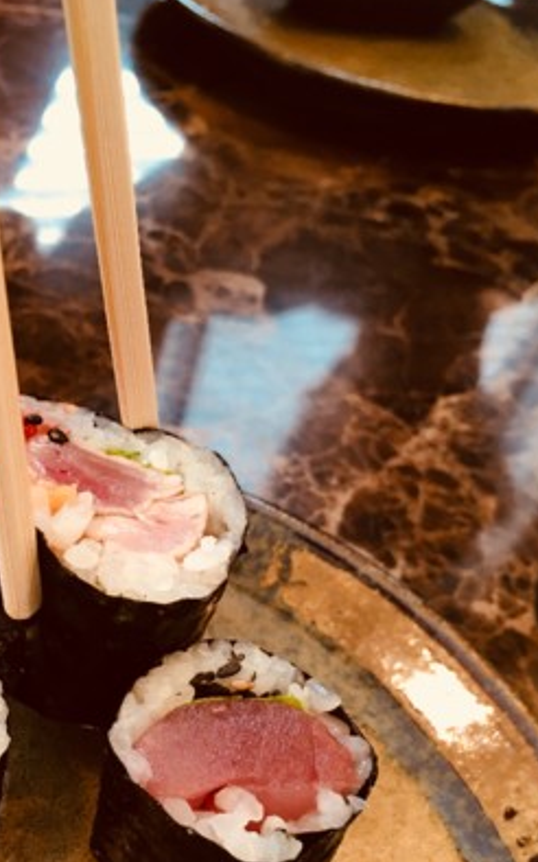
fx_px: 916
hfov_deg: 32.4
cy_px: 521
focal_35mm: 39
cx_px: 174
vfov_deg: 50.1
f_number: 2.2
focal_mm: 4.15
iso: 100
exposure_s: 1/33
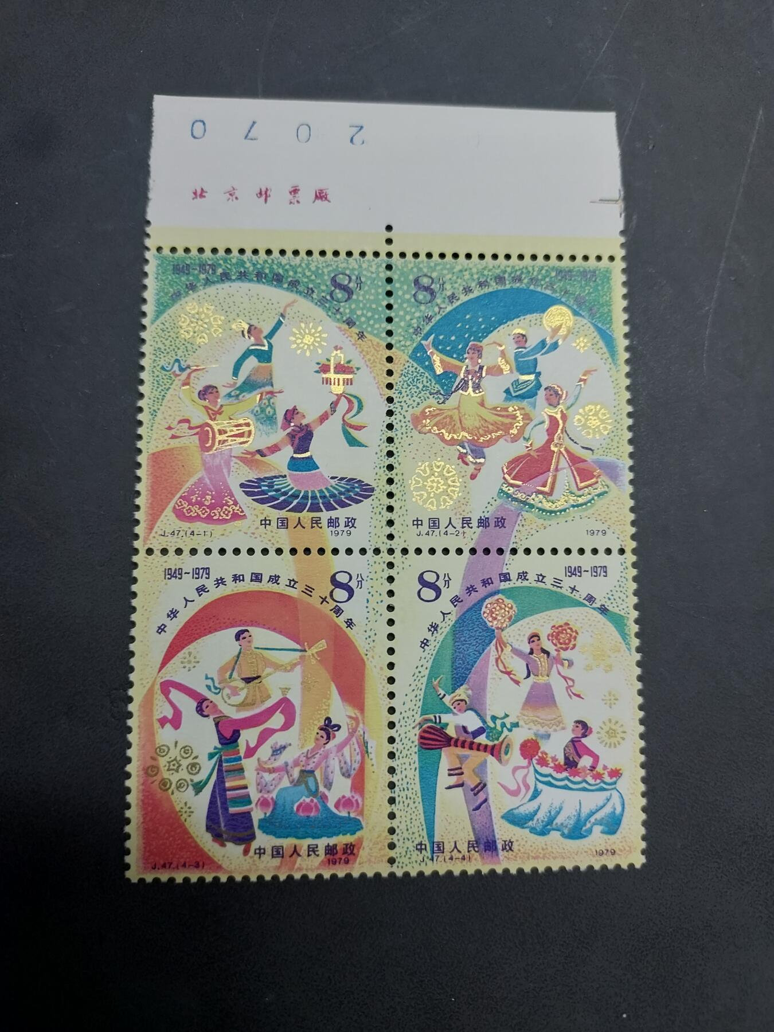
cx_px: 387
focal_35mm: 24
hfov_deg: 56.8
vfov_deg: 71.6
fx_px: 716
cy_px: 516
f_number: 1.8
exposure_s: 1/60
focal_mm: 4.6
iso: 80
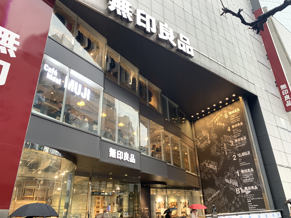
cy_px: 109
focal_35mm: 26
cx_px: 146
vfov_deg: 53.1
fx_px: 219
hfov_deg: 67.3
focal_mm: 4.25
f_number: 1.8
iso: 80
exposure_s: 1/50
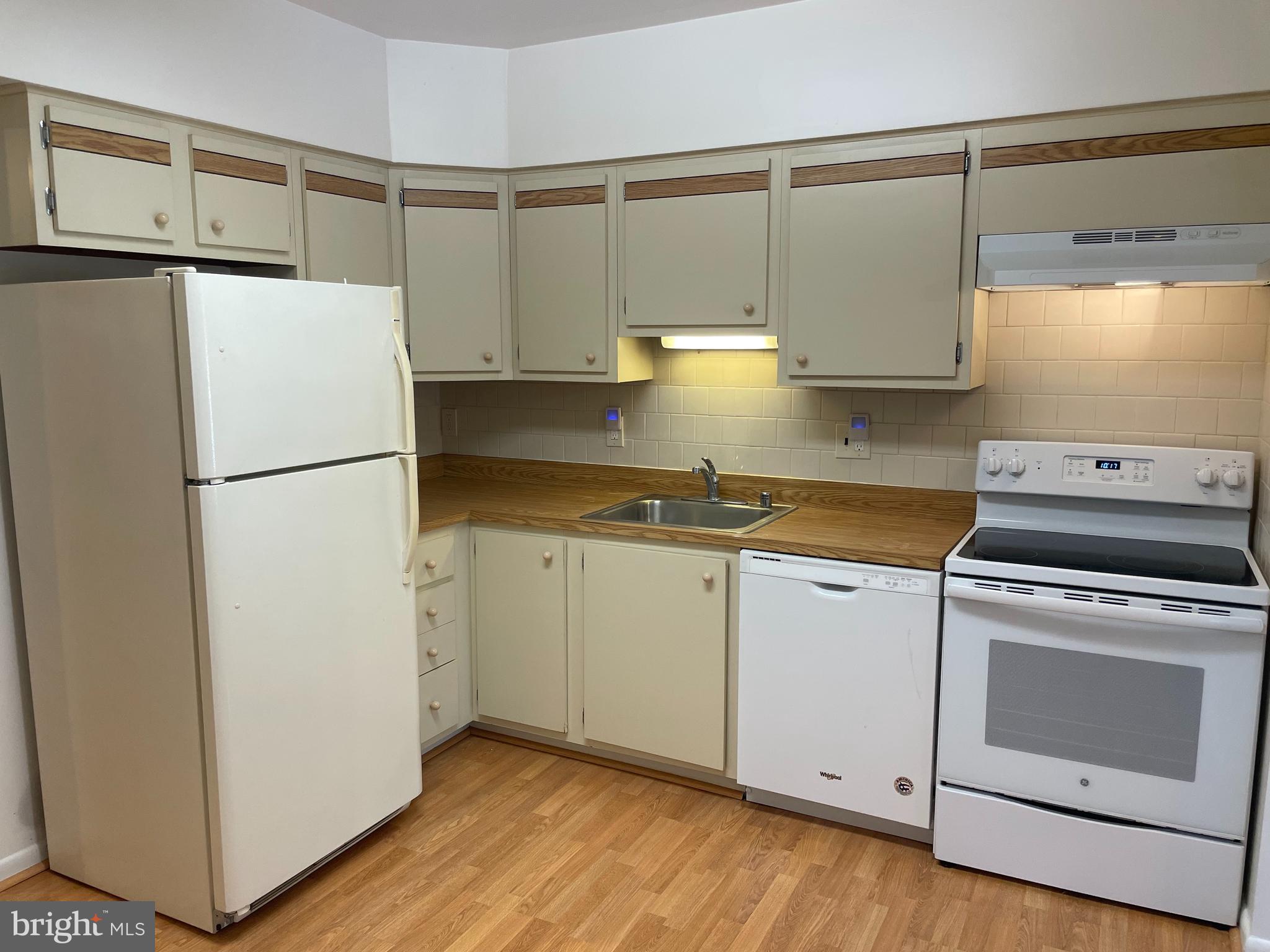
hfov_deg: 67.3
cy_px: 476
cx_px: 635
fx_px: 954
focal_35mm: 26
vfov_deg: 53.1
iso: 125
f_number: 1.6
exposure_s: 1/120
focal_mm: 4.2
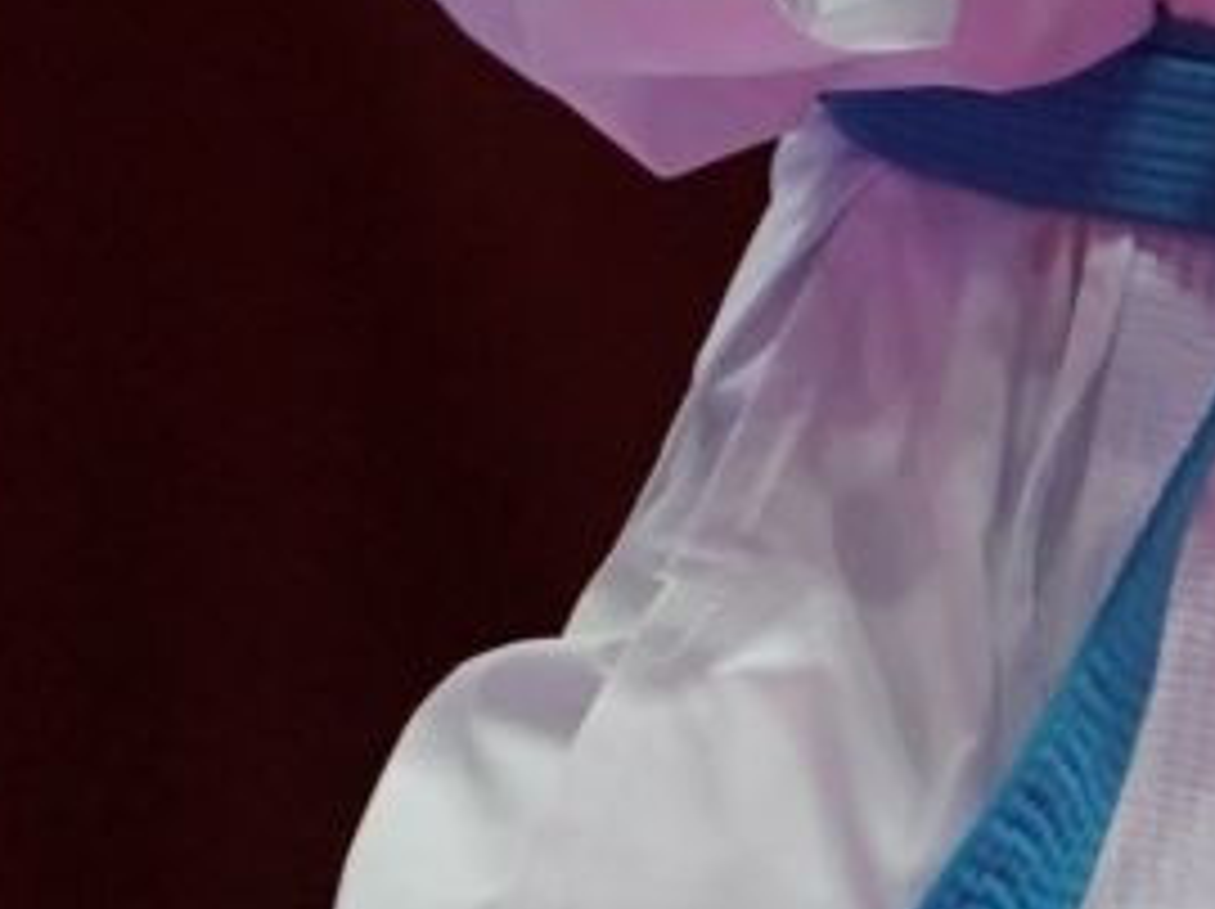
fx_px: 87109
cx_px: 1966
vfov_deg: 0.6
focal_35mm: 2484
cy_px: -1647
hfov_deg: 0.8
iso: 2000
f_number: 4
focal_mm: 258
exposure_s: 1/1000
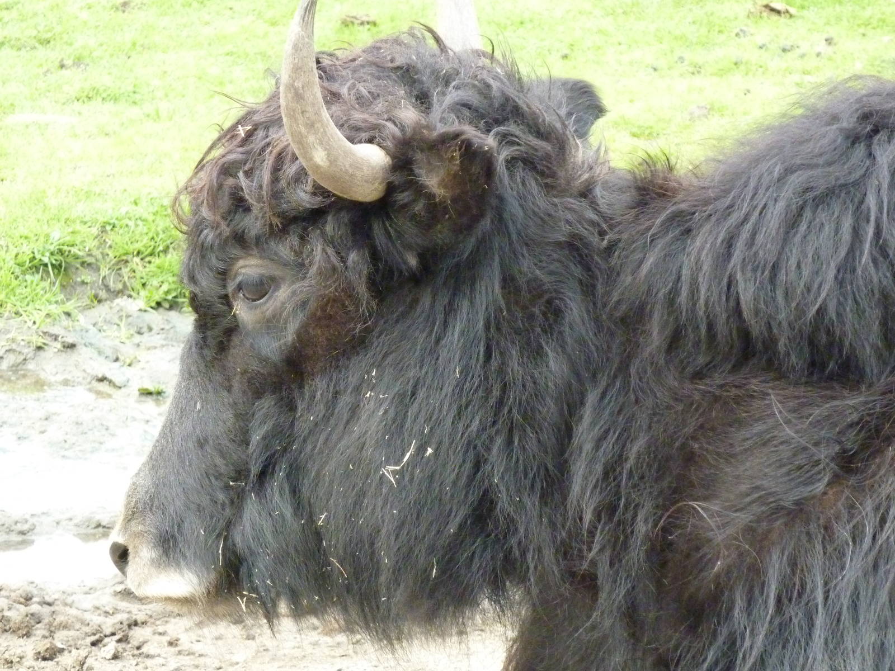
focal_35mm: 169
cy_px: 336
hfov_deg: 11.7
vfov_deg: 8.8
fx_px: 4370
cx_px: 448
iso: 800
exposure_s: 1/320
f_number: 4.5
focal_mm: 27.8
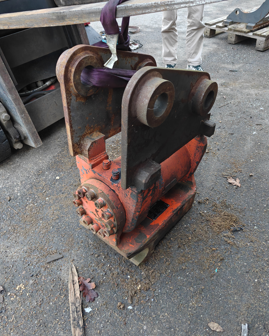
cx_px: 143
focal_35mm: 26
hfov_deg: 54.9
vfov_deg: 66.0
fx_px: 259
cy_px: 167
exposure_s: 1/164
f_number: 1.6
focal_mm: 6.06
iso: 2500
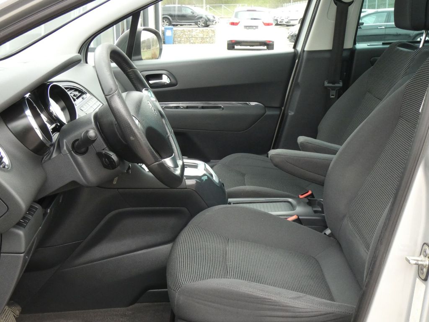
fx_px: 570
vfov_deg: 31.5
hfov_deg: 41.2
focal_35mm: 46
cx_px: 214
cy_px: 161
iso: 500
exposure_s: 1/80
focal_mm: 8.2
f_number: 5
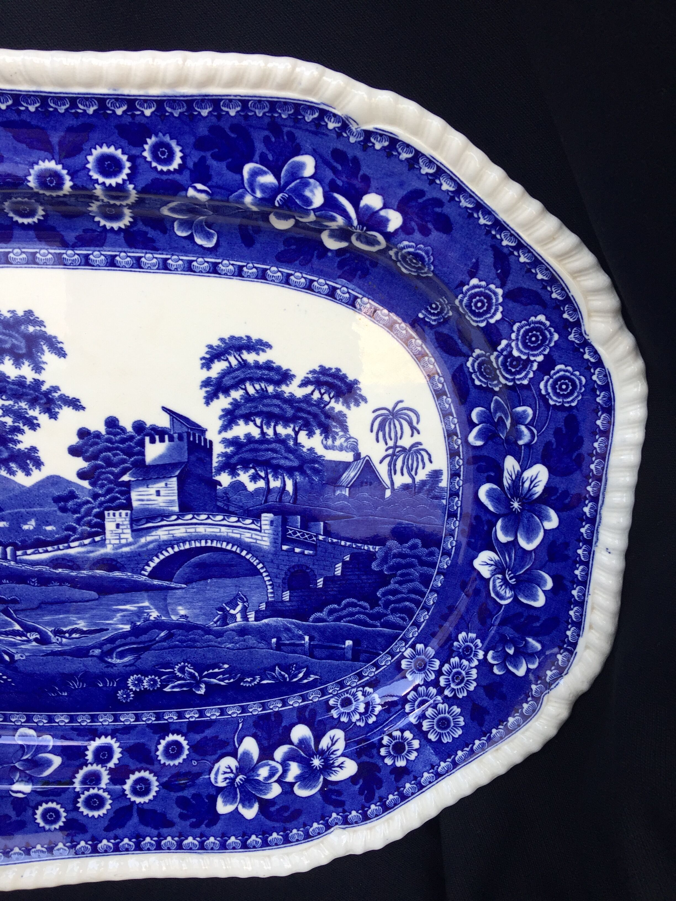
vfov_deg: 61.7
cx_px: 338
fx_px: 755
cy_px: 450
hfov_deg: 48.2
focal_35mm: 29
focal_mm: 4.15
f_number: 2.2
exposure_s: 1/100
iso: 32
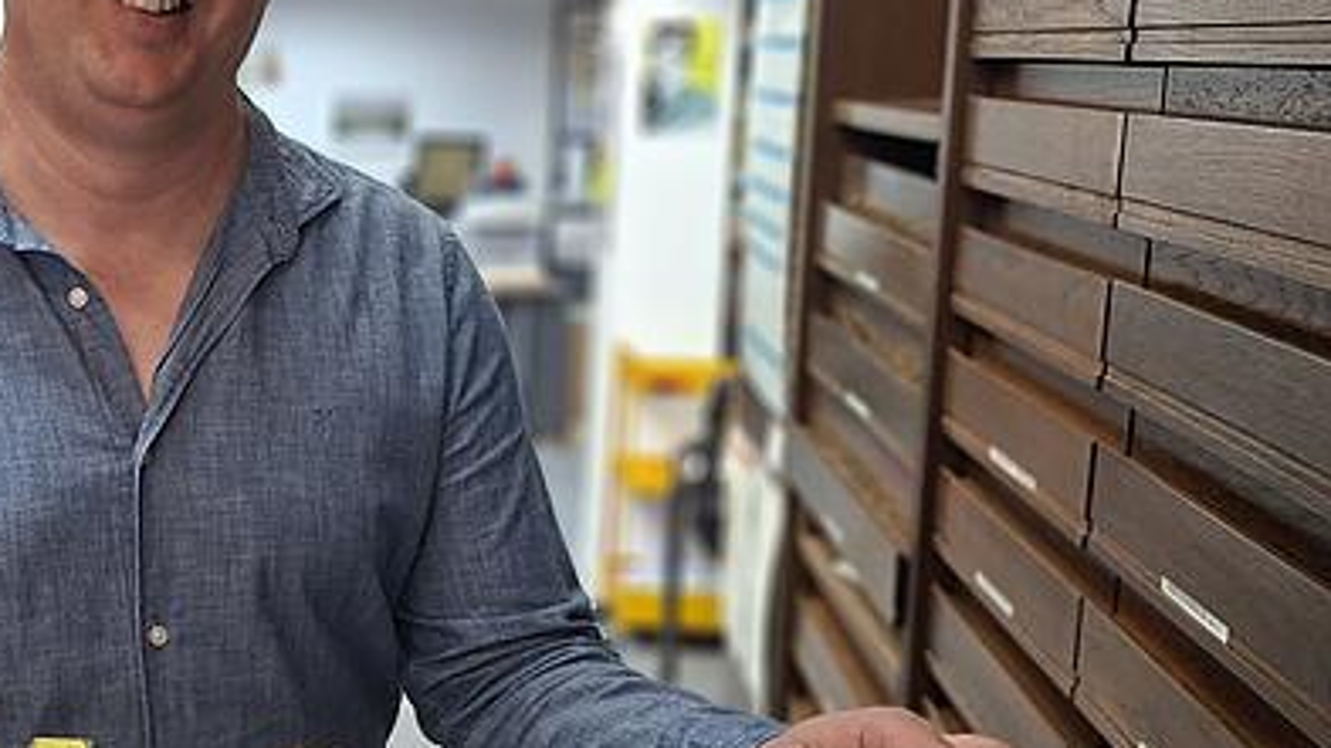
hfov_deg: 38.0
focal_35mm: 51
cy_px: 420
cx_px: 142
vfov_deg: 23.5
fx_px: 1800
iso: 200
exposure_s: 1/50
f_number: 1.8
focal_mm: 5.54
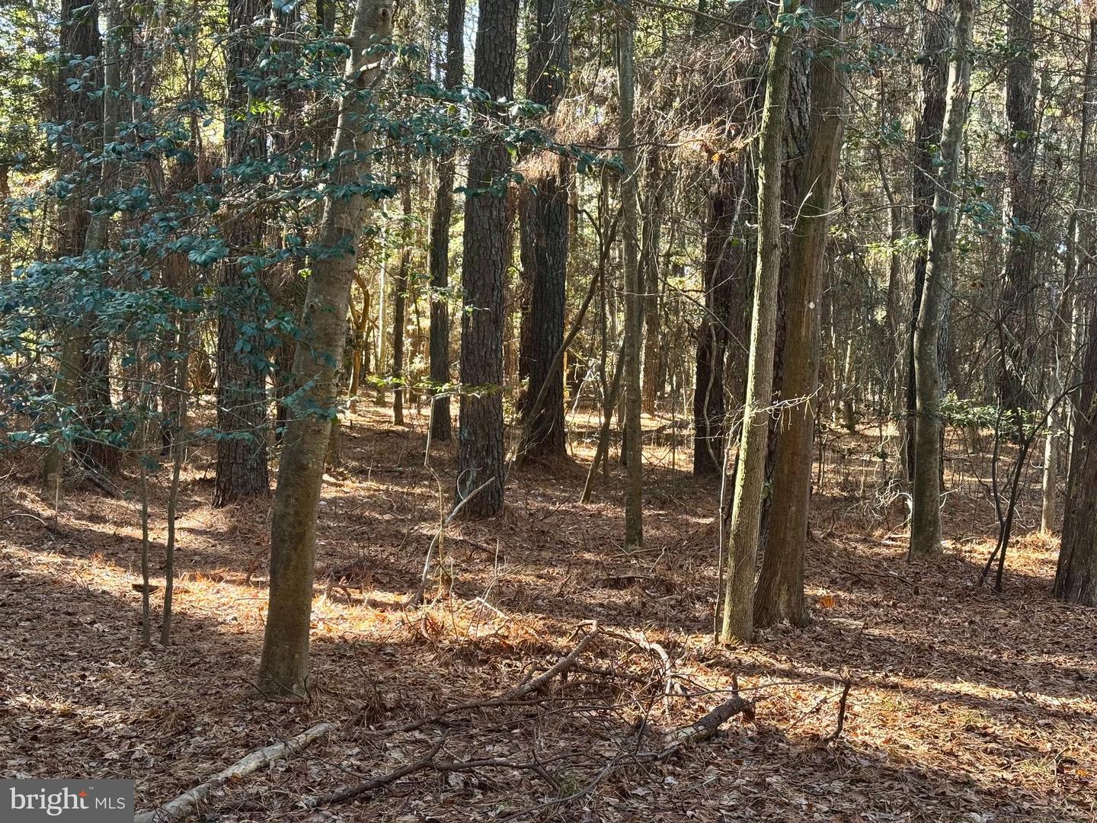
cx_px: 548
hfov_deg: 39.7
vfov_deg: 30.3
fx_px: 1521
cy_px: 412
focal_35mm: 48
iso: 100
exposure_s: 1/79
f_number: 1.78
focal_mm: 6.76
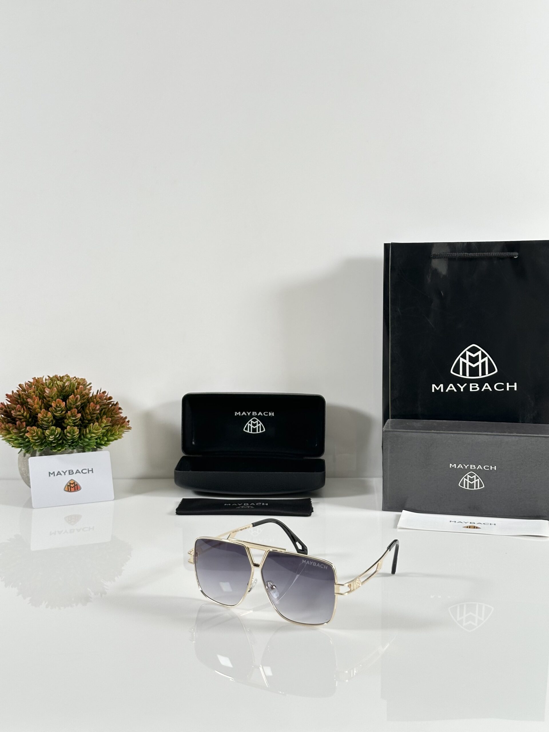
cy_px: 366
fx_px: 1015
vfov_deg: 39.7
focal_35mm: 48
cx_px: 274
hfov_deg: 30.3
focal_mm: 6.86
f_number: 1.78
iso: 80
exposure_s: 1/97
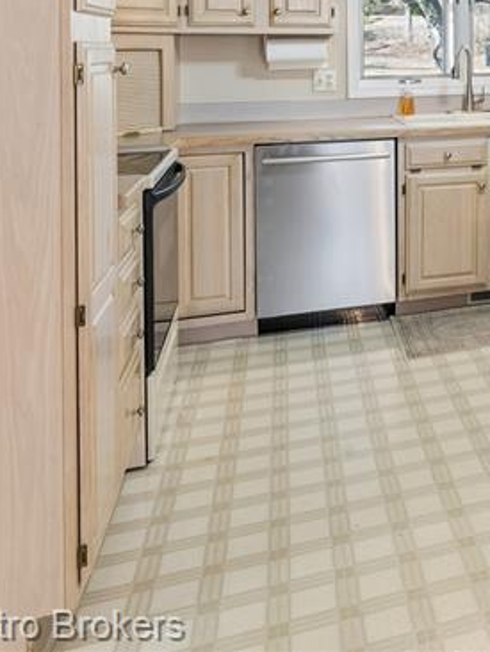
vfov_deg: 39.7
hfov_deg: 27.4
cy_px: 46
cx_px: 647
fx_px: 821
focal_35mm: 44
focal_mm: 16.2
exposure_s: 1/3.33
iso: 400
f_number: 13
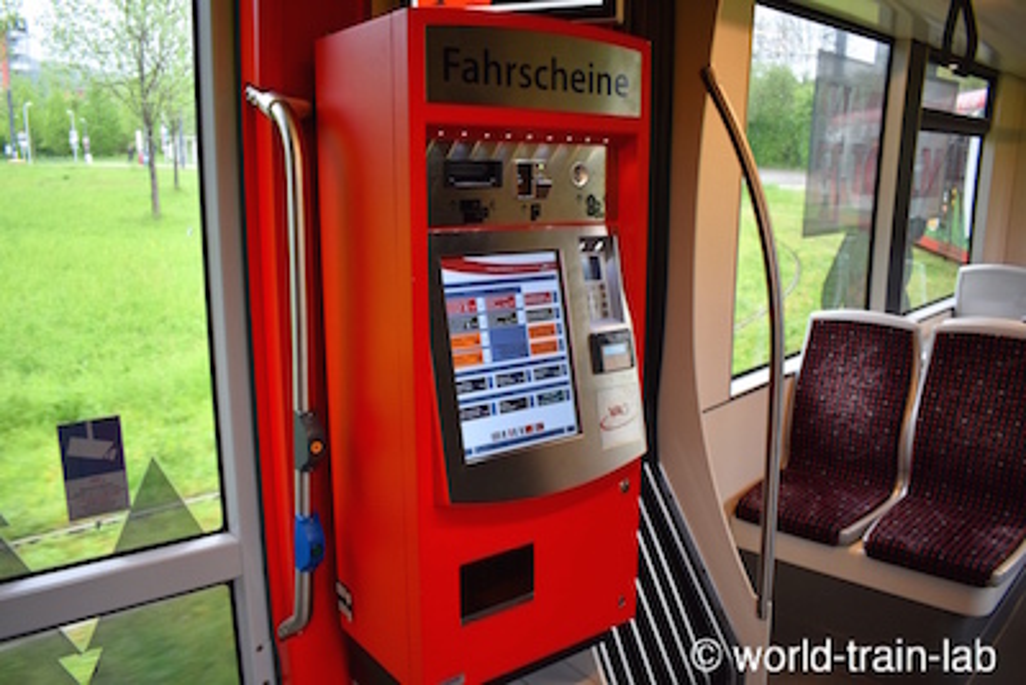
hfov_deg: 67.4
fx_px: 770
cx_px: 513
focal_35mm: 27
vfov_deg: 48.0
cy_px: 342
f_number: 4
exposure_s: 1/60
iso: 450
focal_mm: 18
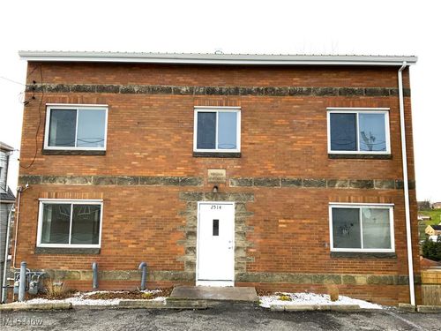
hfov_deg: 61.7
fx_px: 369
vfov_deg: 48.2
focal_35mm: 29
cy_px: 166
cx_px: 220
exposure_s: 1/855
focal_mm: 3
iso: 16
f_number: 1.8
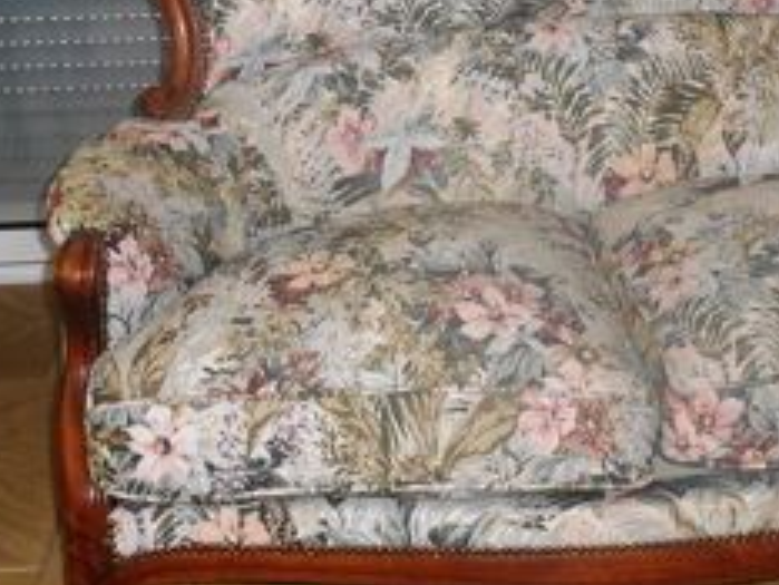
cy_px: 201
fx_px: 1621
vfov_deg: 20.4
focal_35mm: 72
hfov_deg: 26.8
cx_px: 535
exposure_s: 1/30
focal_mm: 6.3
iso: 220
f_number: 3.7
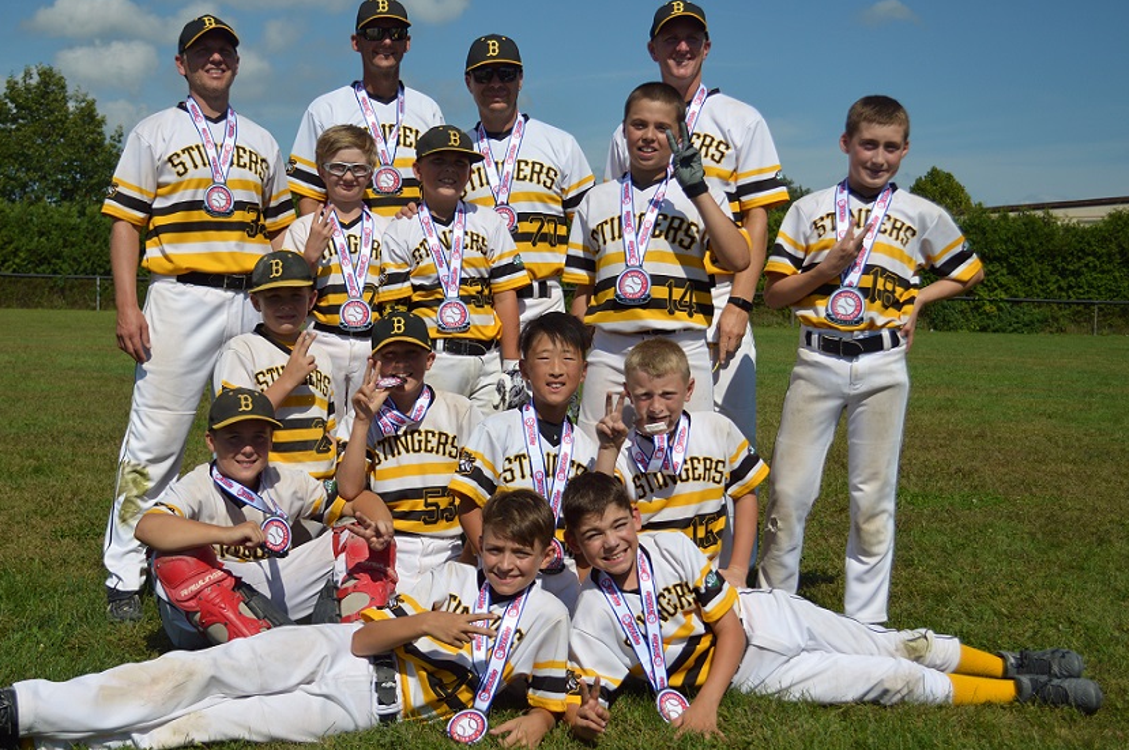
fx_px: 1347
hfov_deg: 45.4
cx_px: 512
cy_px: 380
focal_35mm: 43
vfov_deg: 31.1
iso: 100
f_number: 4.2
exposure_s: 1/2000
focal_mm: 26
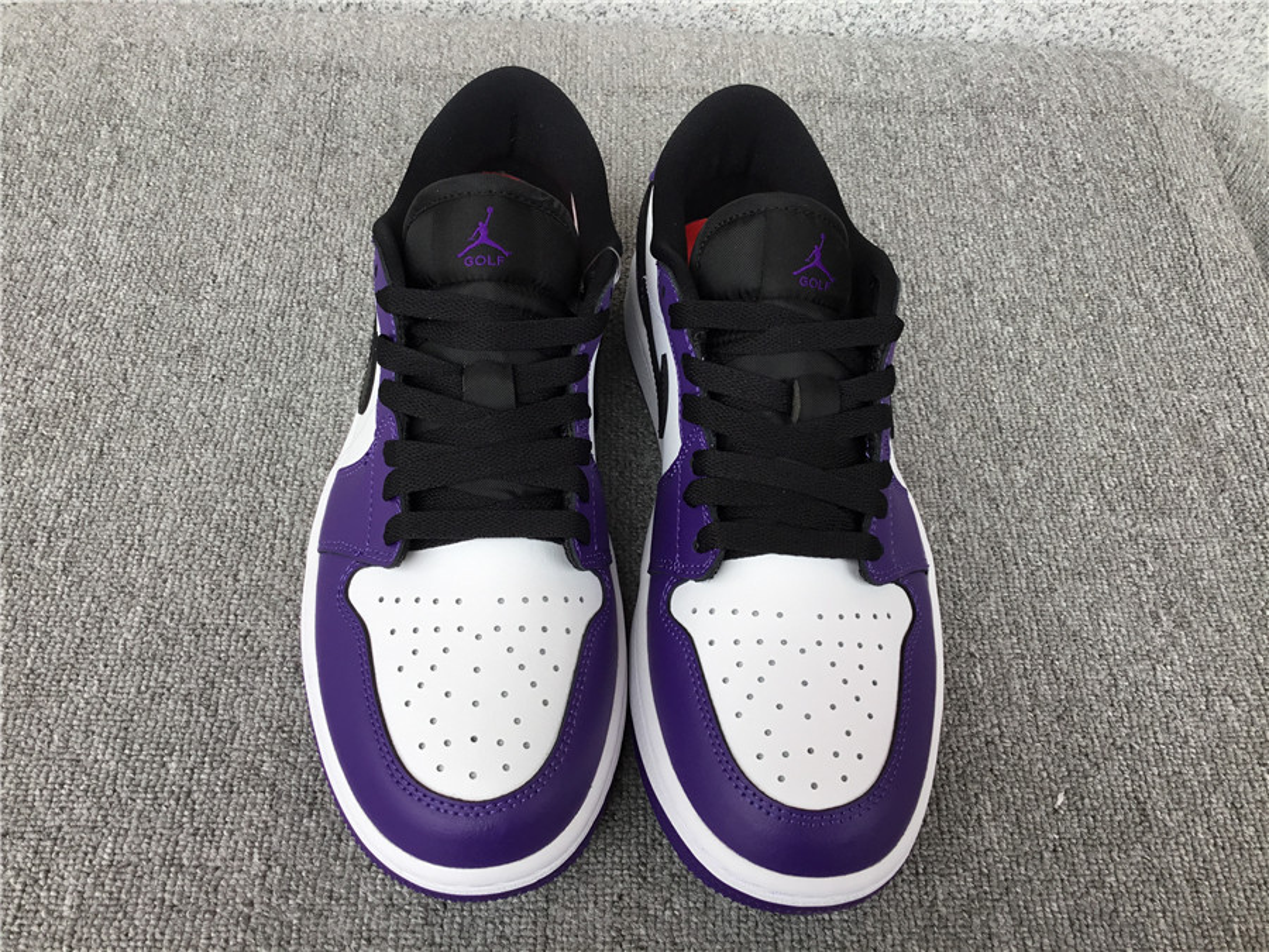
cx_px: 634
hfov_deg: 58.4
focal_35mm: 31
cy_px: 476
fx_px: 1136
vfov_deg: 45.4
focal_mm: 3.3
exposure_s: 1/119
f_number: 2.4
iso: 25
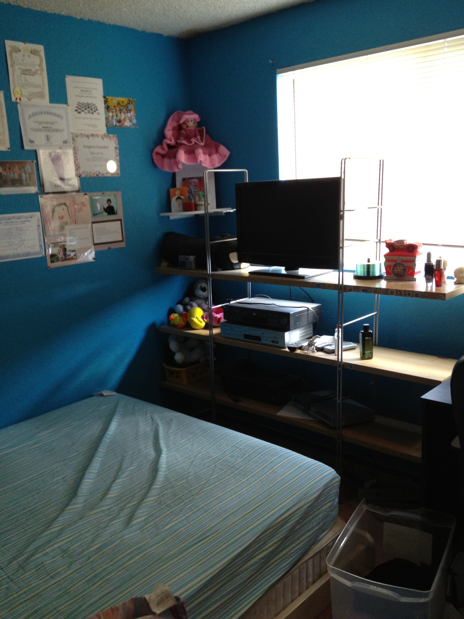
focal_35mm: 35
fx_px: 626
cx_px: 232
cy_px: 310
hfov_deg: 40.7
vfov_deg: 52.6
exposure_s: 1/20
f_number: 2.4
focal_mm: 4.28
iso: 160
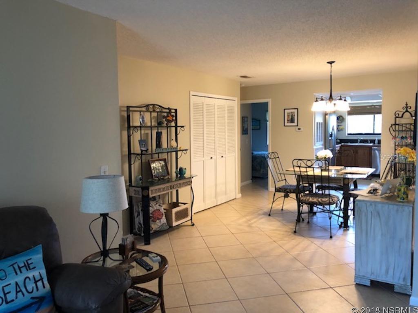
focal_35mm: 28
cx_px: 209
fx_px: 338
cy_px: 156
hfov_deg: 63.4
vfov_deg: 49.7
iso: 40
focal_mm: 3.99
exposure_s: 1/15
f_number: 1.8
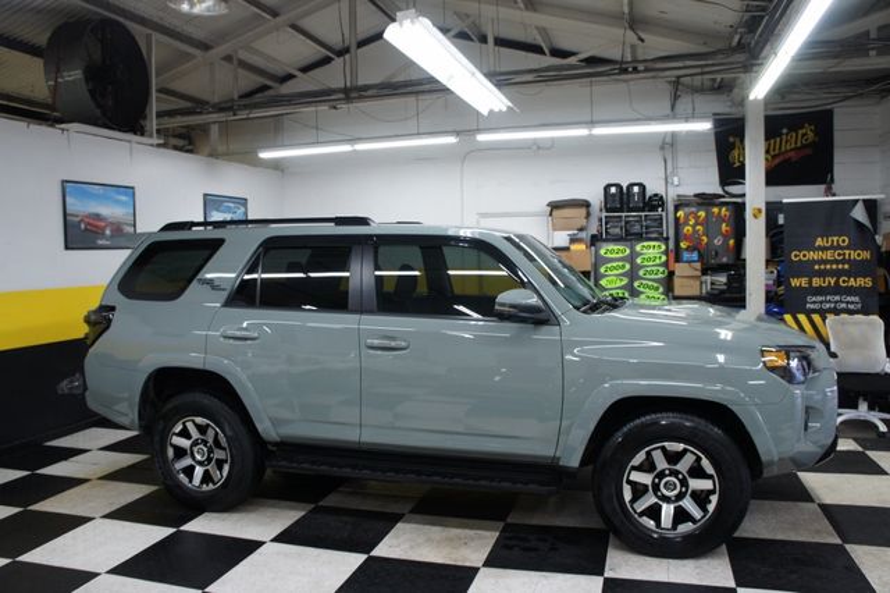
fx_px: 667
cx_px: 445
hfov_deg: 67.4
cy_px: 296
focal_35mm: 27
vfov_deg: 47.9
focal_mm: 18
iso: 250
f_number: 3.5
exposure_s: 1/30
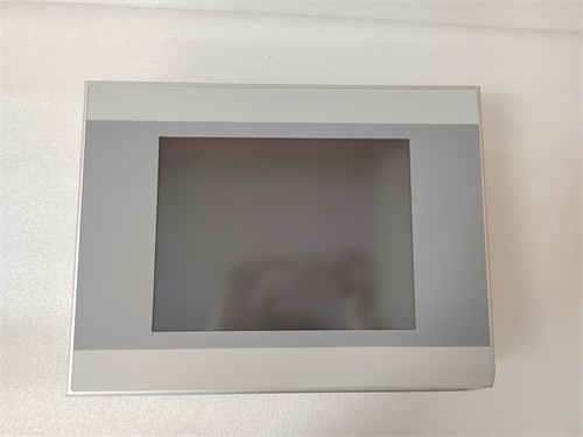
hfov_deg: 73.9
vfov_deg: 58.9
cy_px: 218
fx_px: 387
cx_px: 292
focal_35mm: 23
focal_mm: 5.52
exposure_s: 1/50
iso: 1419
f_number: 1.9
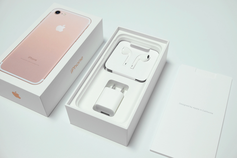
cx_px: 118
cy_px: 79
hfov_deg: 46.4
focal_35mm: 42
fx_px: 276
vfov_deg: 31.9
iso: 400
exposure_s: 1/20
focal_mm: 27.7
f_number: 4
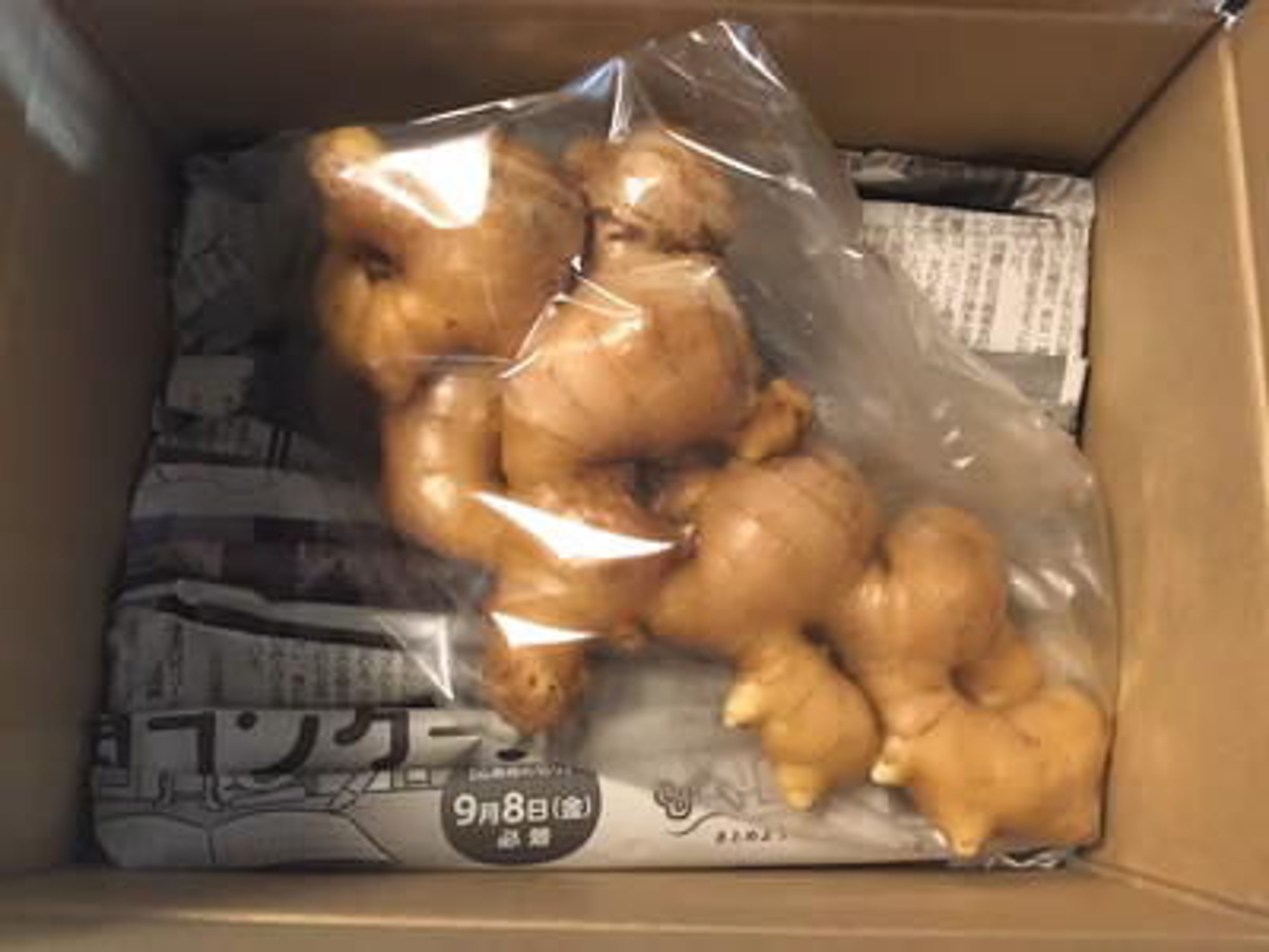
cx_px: 634
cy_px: 476
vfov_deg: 45.4
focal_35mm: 31
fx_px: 1136
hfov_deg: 58.4
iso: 250
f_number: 2.4
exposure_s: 1/15
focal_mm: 3.3
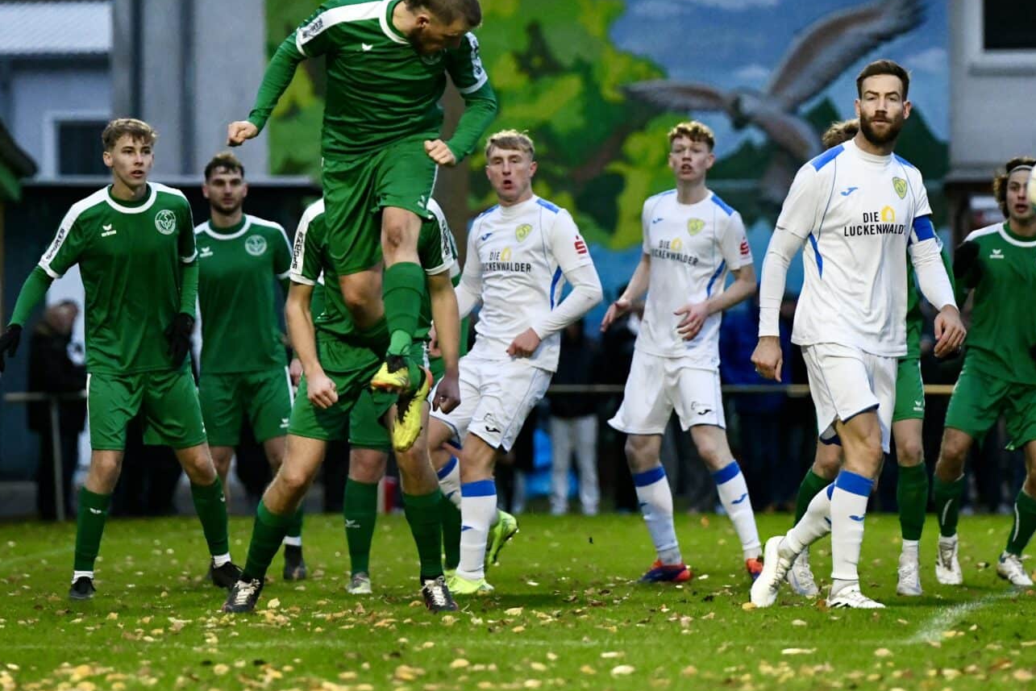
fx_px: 7108
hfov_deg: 8.3
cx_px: 335
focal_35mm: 247
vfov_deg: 5.6
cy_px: 205
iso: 8000
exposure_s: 1/1600
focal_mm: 155
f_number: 2.8
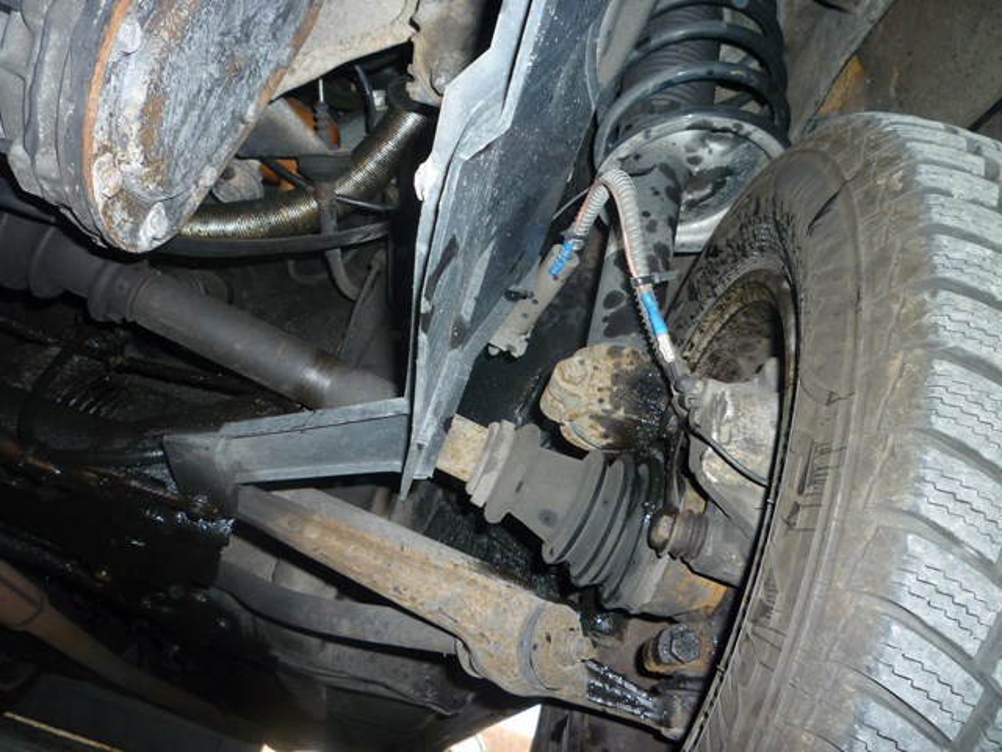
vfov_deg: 48.2
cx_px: 501
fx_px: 839
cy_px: 376
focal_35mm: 29
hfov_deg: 61.7
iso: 100
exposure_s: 1/125
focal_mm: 5.2
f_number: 4
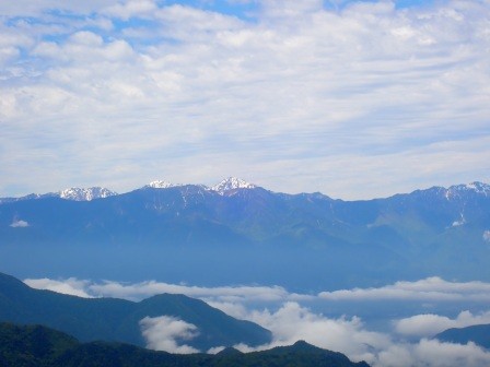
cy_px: 184
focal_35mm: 100
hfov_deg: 19.6
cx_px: 245
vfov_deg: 14.8
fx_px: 1416
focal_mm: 18
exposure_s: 1/400
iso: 100
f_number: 6.3
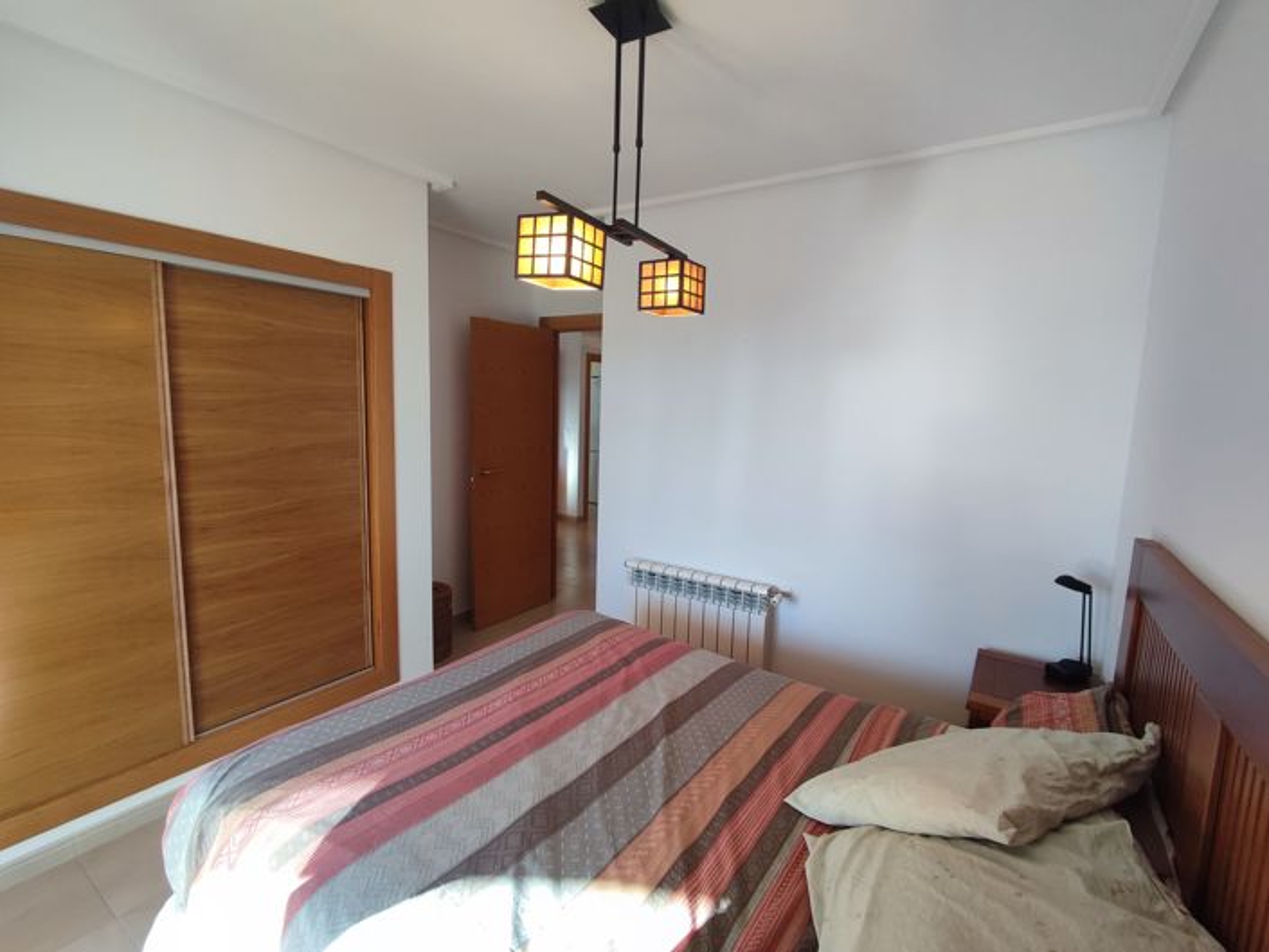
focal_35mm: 16
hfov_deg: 94.5
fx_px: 587
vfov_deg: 78.1
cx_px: 634
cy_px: 476
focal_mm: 1.65
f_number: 2.2
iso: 77
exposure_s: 1/100
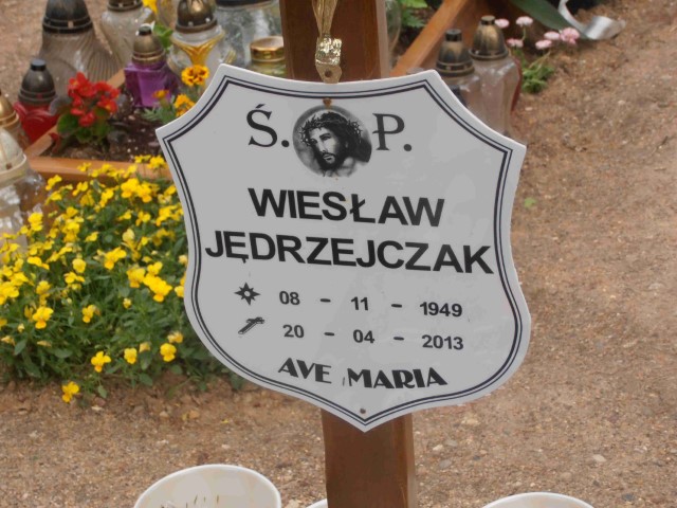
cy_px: 254
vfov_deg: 16.8
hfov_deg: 22.3
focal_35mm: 88
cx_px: 338
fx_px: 1721
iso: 80
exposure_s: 1/250
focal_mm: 15.51
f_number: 5.1
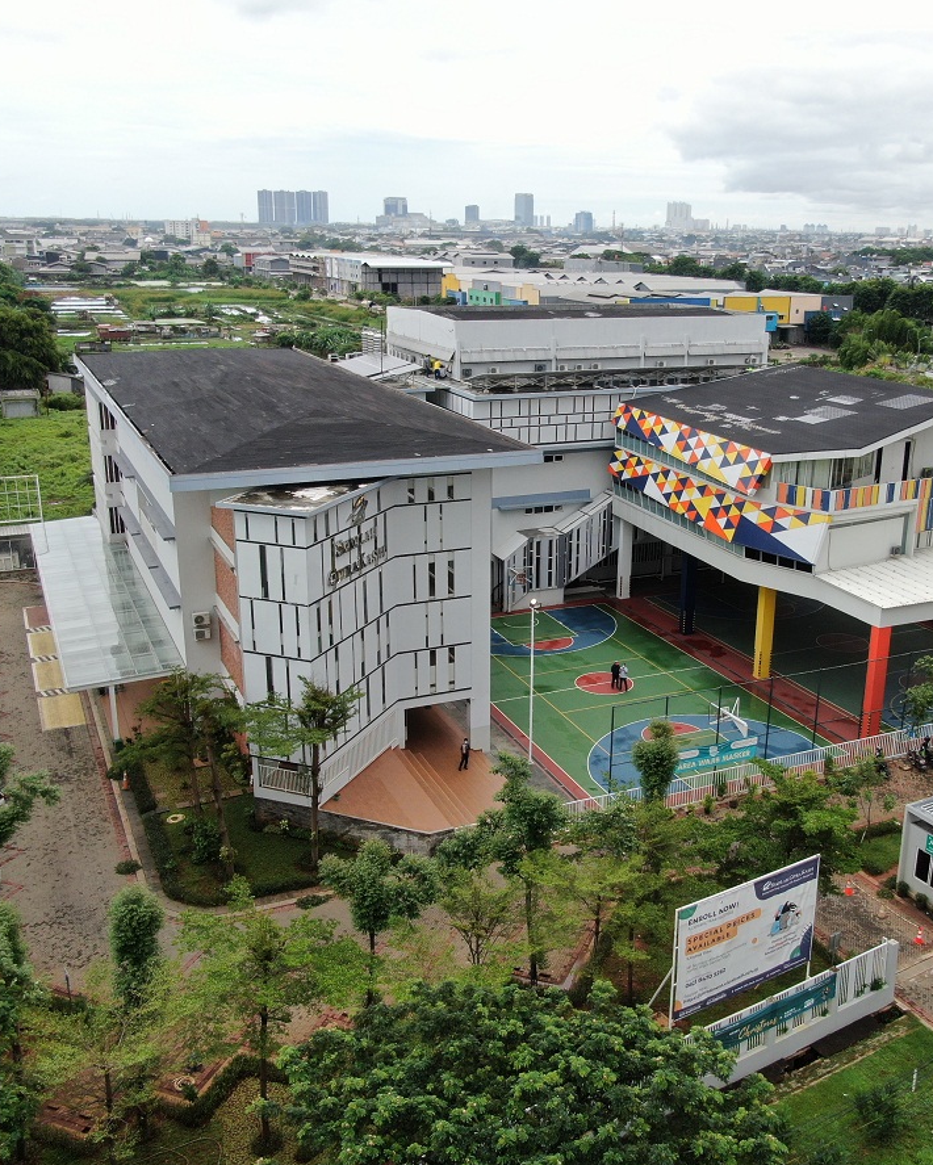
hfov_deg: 44.3
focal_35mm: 33
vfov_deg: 54.2
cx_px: 558
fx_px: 1139
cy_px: 578
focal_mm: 4.48
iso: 100
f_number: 2.8
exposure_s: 1/640
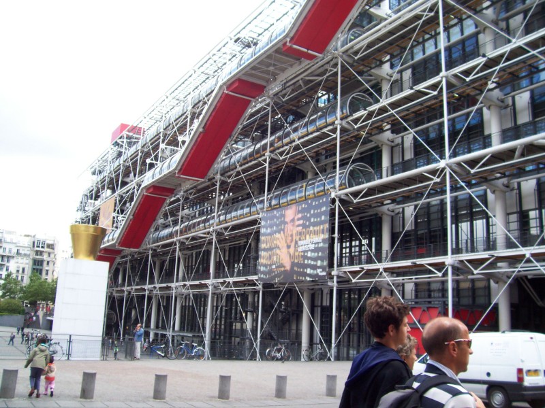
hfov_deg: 54.0
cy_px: 204
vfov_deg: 41.8
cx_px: 272
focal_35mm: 34
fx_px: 535
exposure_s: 1/343
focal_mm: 5.6
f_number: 2.7
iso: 80
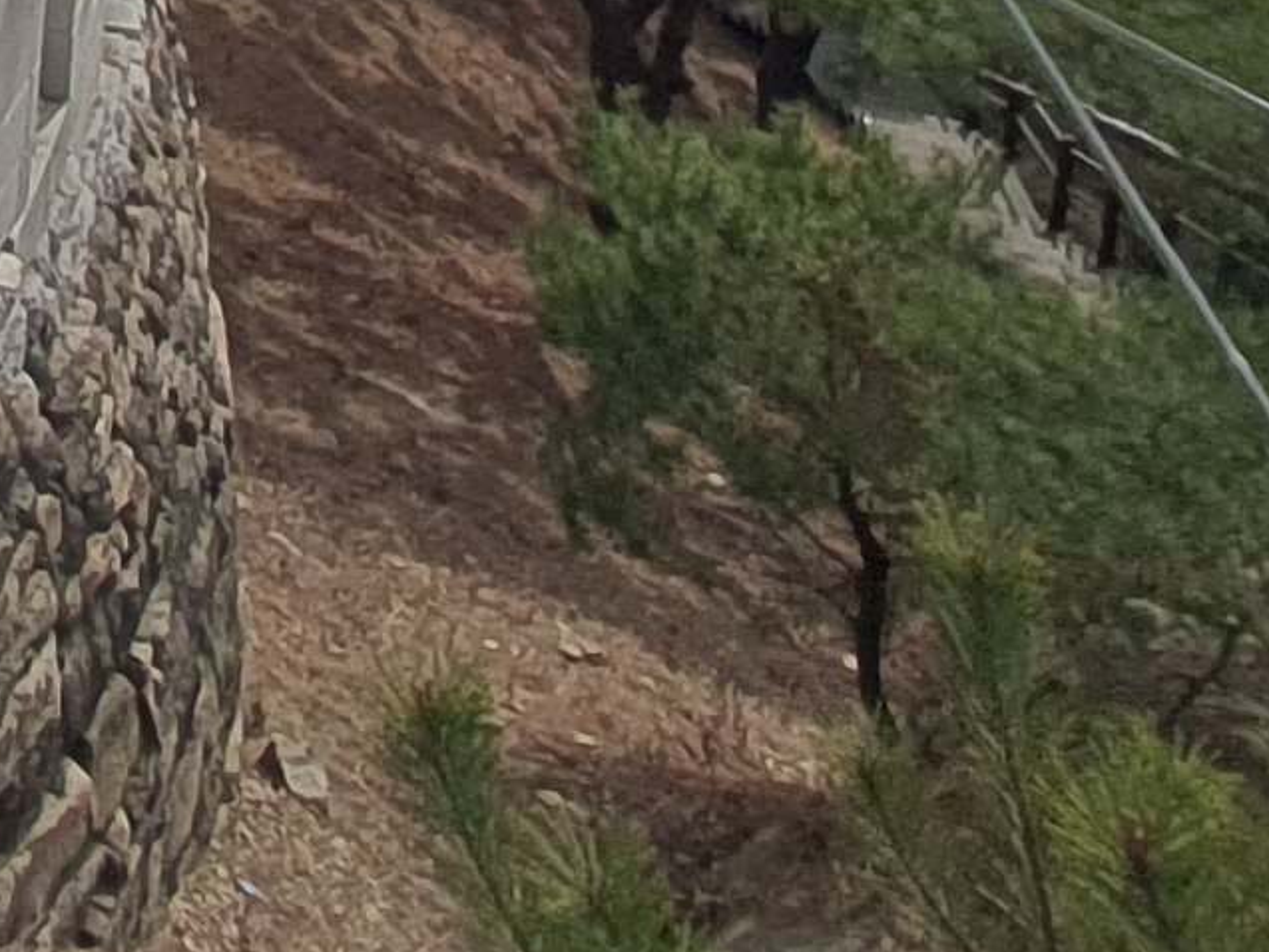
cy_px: -1802
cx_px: -1371
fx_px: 3447
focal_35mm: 94
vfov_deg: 11.0
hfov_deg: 15.8
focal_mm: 1.8
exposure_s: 1/1480
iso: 50
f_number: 2.2
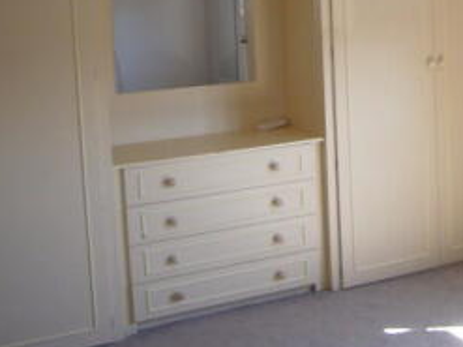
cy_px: 55
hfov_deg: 28.2
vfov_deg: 21.9
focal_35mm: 66
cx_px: 421
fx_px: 882
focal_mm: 4.6
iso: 80
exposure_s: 1/30
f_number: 2.8
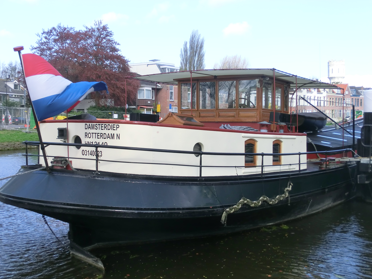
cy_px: 140
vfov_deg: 28.6
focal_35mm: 51
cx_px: 186
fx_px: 548
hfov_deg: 37.5
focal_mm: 9.09
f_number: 4.4
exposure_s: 1/320
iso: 80
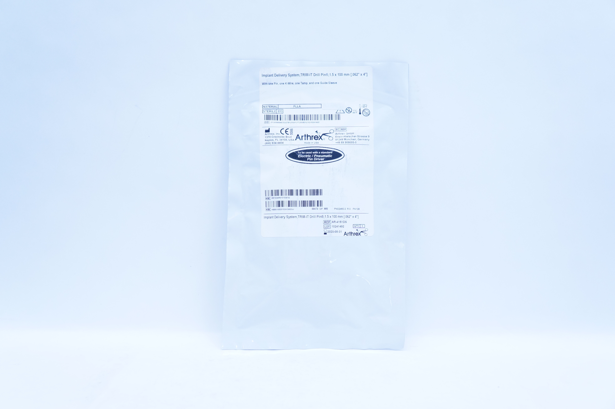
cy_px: 204
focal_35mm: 33
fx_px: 563
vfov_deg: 39.9
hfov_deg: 57.3
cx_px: 308
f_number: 5.6
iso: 800
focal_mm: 22
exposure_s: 1/125
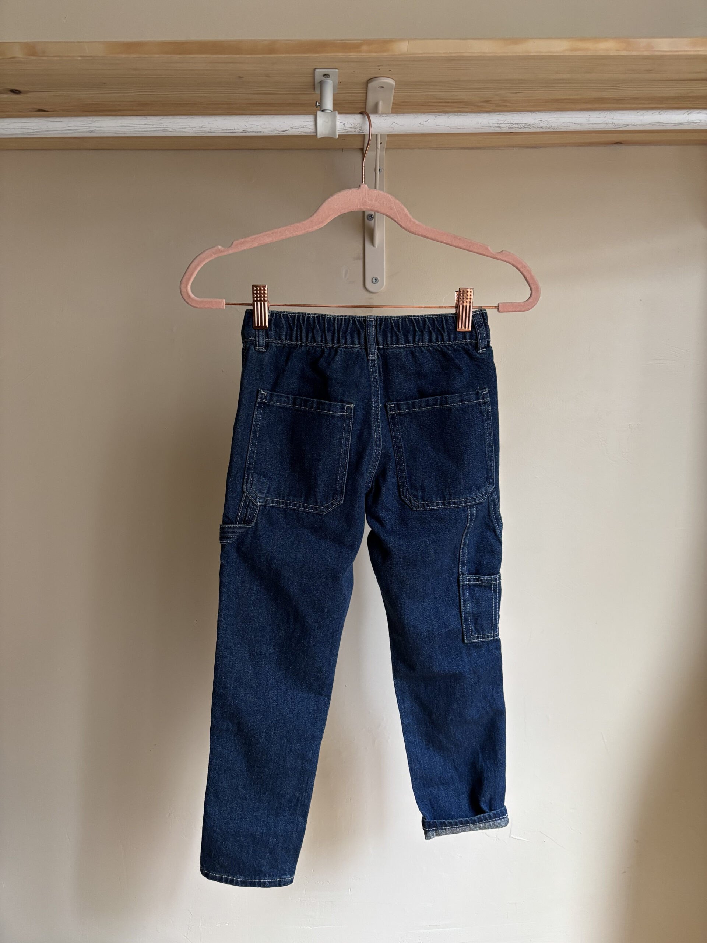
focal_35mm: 26
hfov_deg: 53.1
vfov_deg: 67.3
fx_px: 708
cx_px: 354
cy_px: 472
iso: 200
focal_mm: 5.96
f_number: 1.6
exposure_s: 1/50
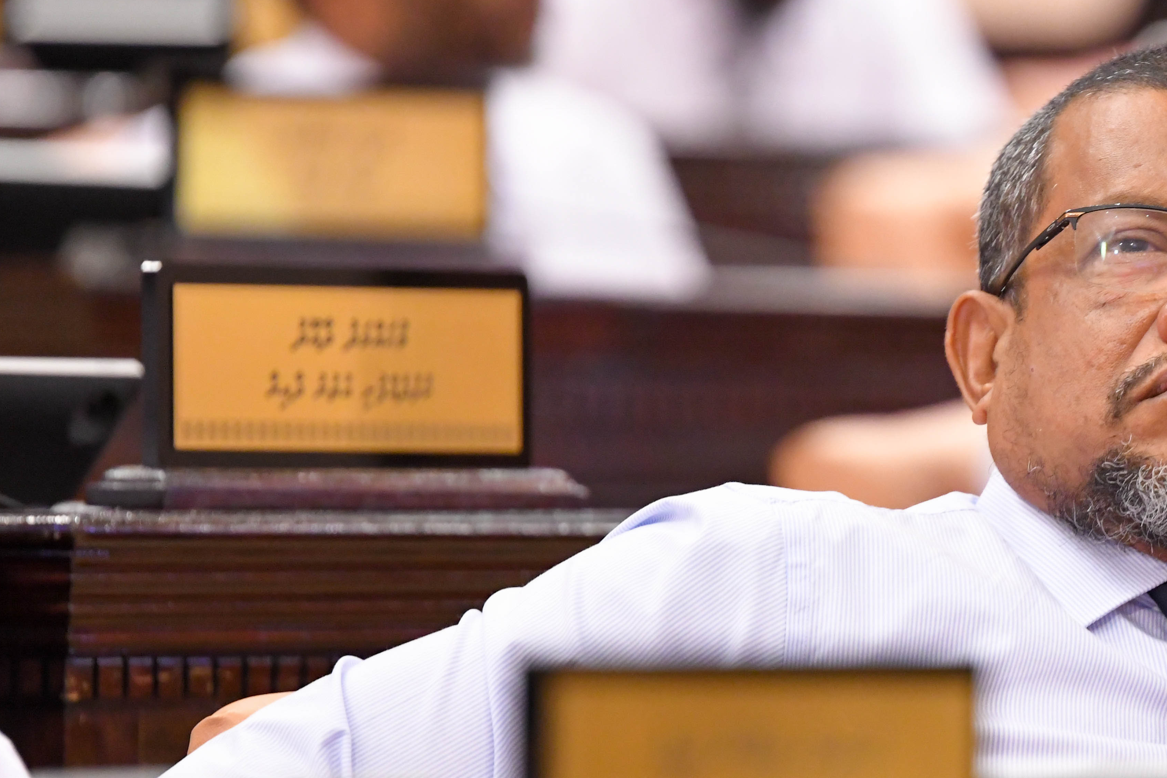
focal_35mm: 486
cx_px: 1158
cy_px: 392
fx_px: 15750
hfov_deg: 4.2
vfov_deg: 2.8
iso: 4000
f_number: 2.8
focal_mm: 200
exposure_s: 1/125
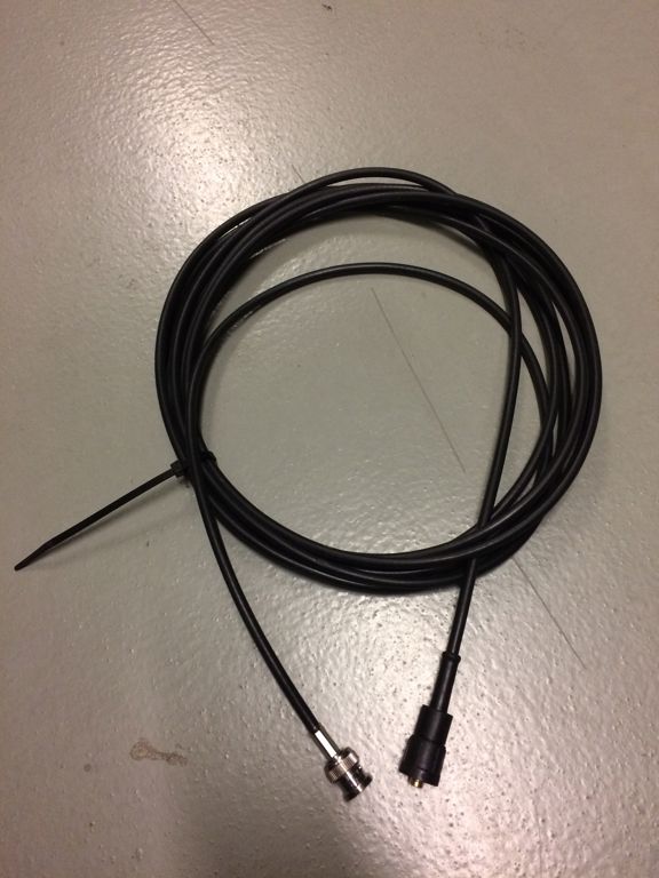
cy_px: 439
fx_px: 736
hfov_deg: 48.2
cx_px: 330
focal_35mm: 29
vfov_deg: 61.7
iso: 320
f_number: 2.2
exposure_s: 1/33
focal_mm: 4.15
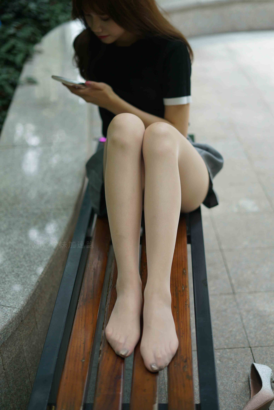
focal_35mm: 50
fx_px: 570
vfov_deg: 39.6
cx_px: 137
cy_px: 205
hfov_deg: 27.0
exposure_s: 1/400
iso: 200
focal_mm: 50
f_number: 1.8
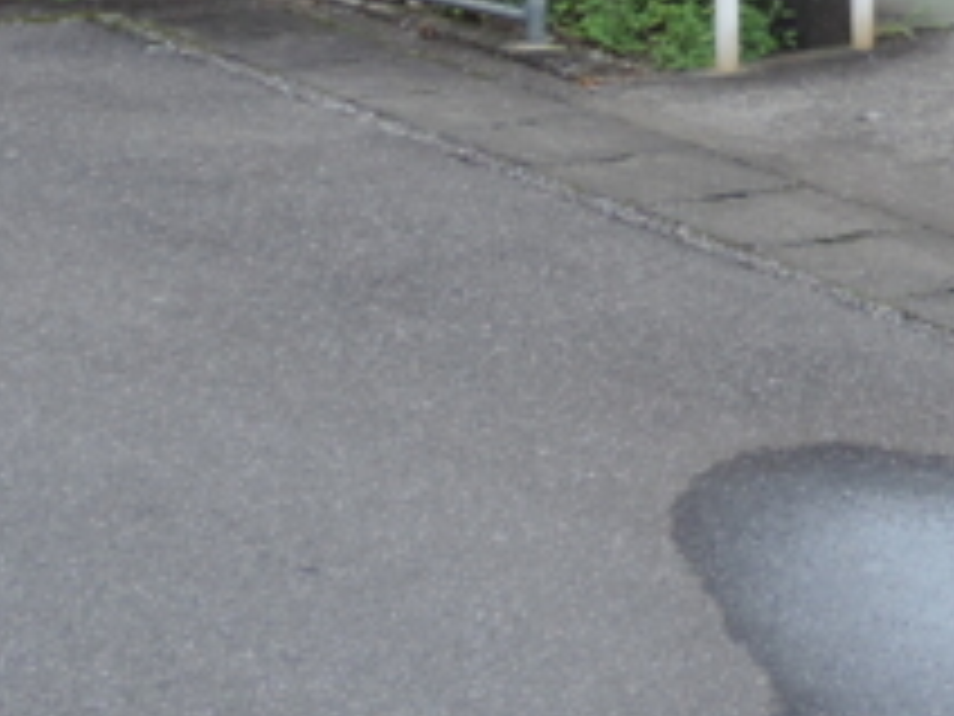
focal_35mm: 113
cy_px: -549
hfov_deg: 16.7
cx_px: 1138
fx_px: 3114
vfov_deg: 12.1
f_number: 3.1
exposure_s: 1/30
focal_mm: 5.3
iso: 80
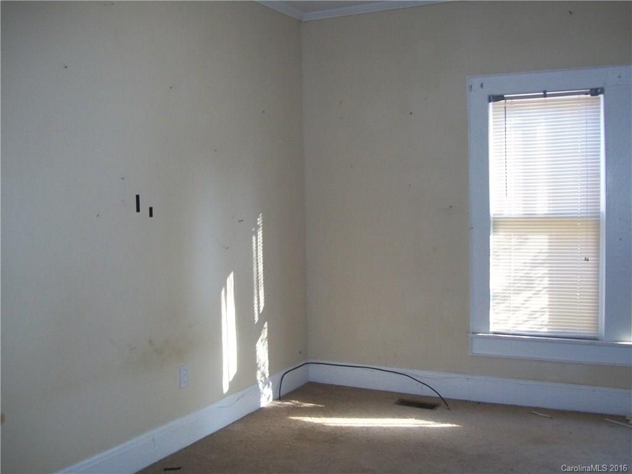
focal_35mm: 36
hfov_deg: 51.4
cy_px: 237
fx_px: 657
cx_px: 316
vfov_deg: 39.7
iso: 160
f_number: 2.7
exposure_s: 1/30
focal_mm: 6
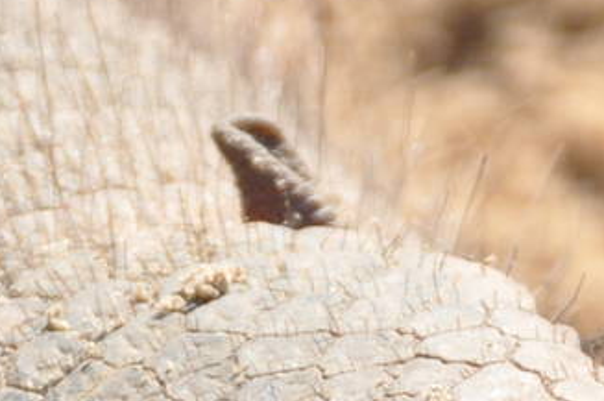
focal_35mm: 2204
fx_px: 36923
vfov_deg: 0.6
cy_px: 925
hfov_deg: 0.9
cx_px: 403
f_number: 8
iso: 1000
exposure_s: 1/1000
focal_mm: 300
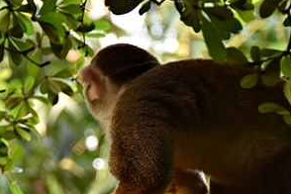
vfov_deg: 3.7
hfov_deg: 5.6
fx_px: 2958
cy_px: 240
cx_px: 132
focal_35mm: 366
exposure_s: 1/80
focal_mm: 70
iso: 400
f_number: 5
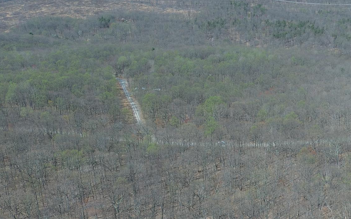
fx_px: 316
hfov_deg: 56.9
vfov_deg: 38.3
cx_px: 235
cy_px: 115
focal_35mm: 33
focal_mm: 3.15
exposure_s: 1/706
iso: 100
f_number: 2.8
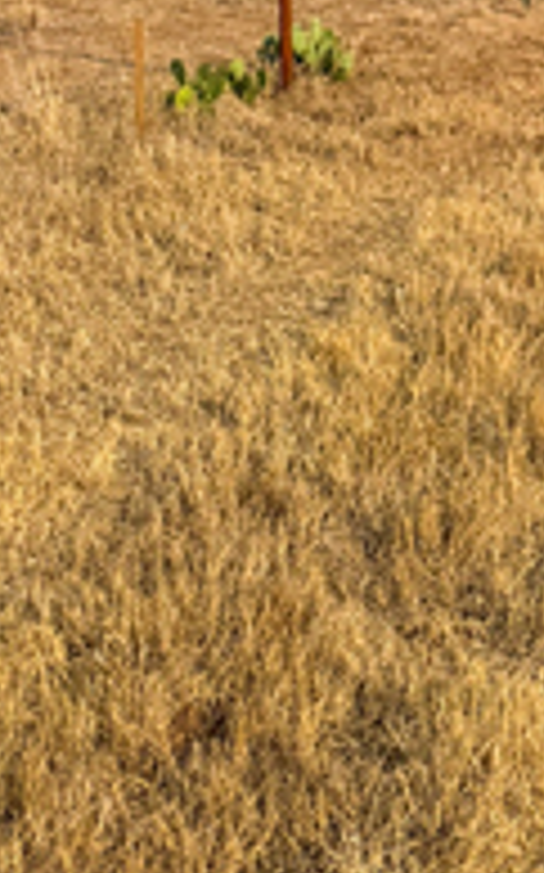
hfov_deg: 18.5
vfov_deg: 28.7
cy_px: -140
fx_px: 1497
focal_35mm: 63
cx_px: 796
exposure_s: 1/4700
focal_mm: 6.76
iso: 80
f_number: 1.8
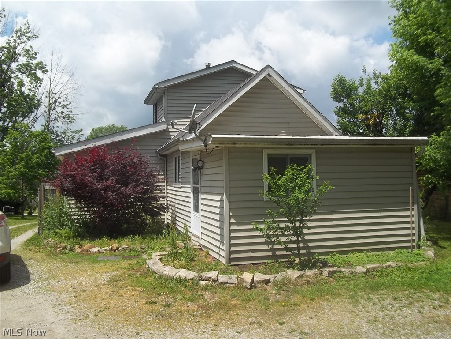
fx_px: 417
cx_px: 226
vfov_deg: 44.2
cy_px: 170
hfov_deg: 56.8
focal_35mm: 32
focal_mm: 5.7
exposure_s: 1/160
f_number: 8.8
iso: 64
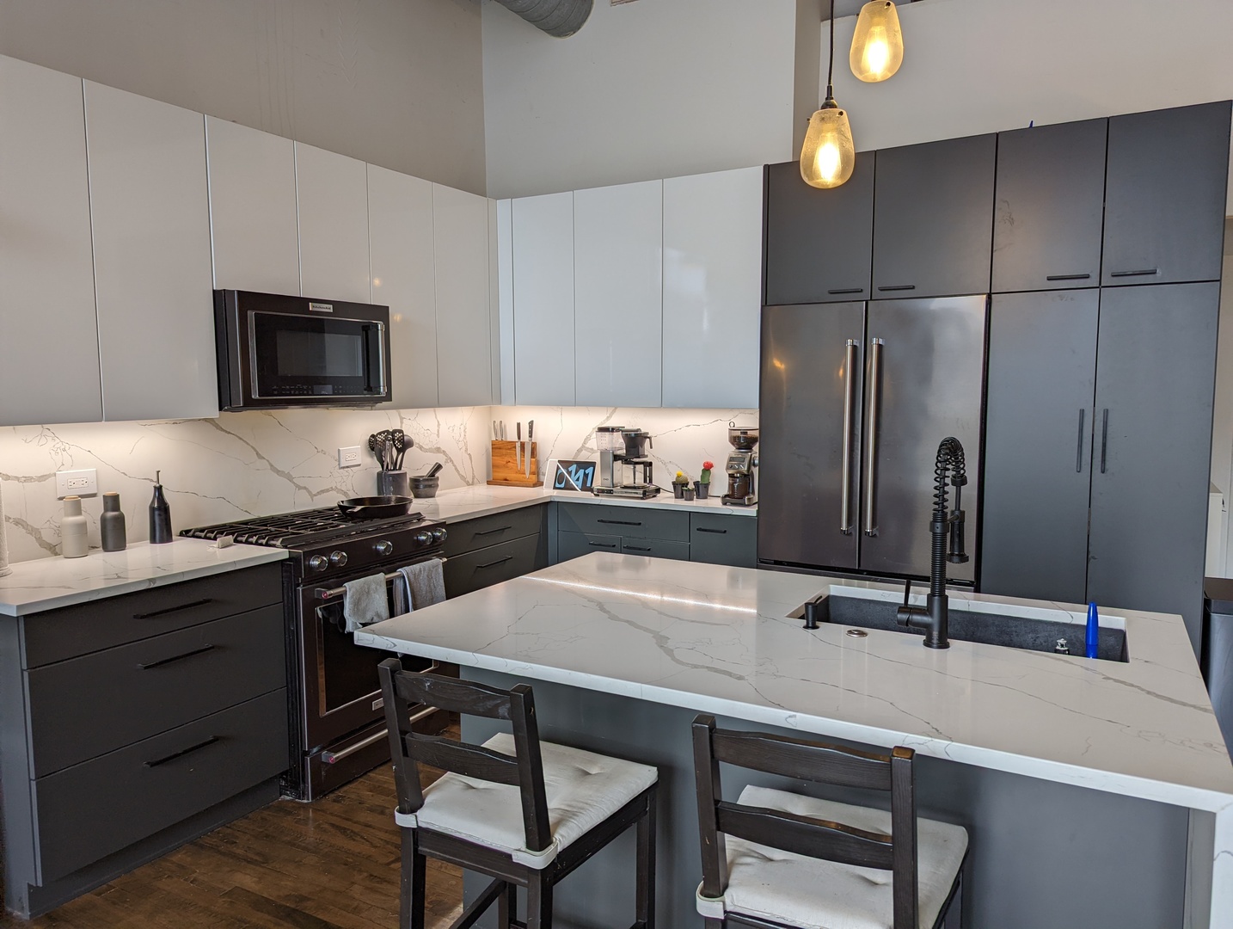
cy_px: 464
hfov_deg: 71.5
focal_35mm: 24
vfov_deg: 56.9
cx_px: 616
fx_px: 856
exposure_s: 1/162
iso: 45
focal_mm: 6.81
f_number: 1.85
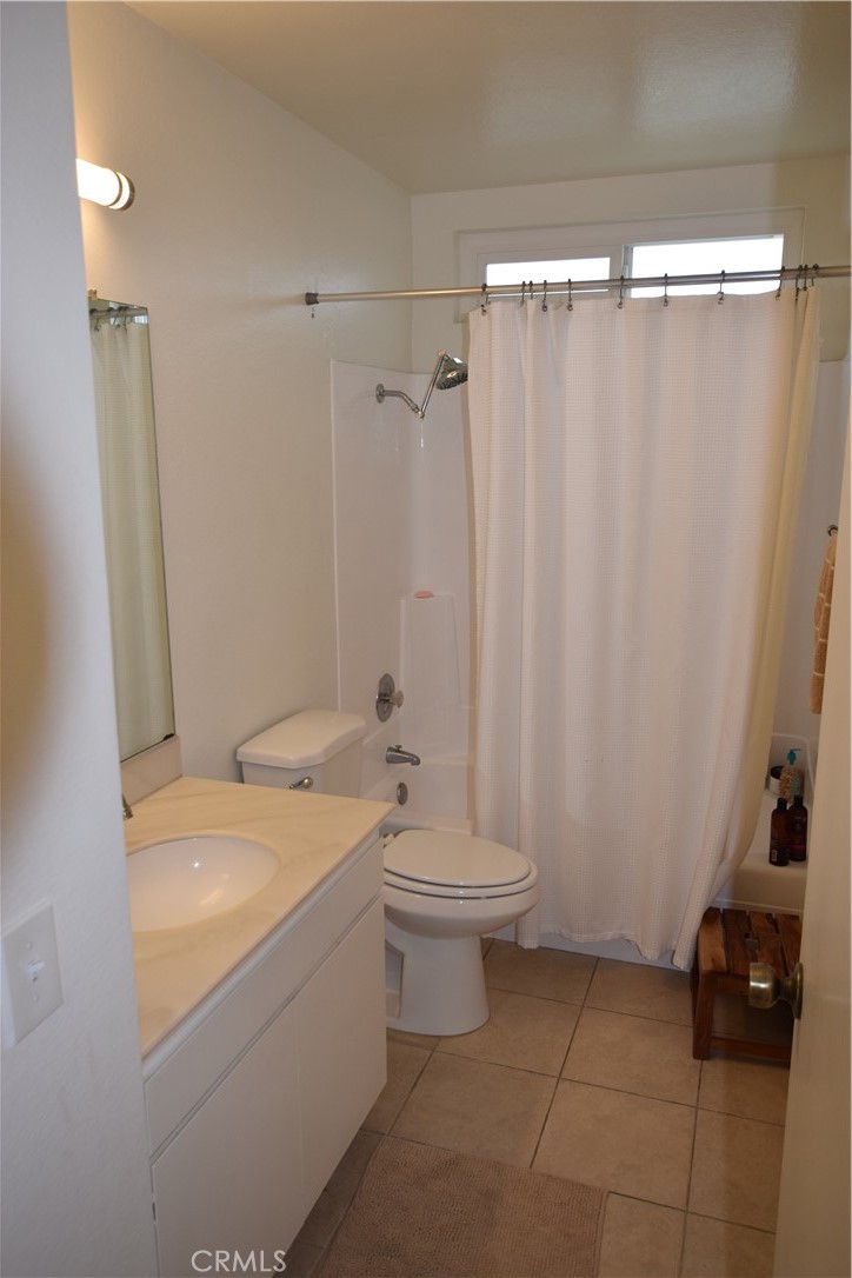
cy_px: 639
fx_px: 958
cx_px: 426
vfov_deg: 67.4
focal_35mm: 27
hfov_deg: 47.9
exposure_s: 1/125
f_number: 5.6
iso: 500
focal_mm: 18
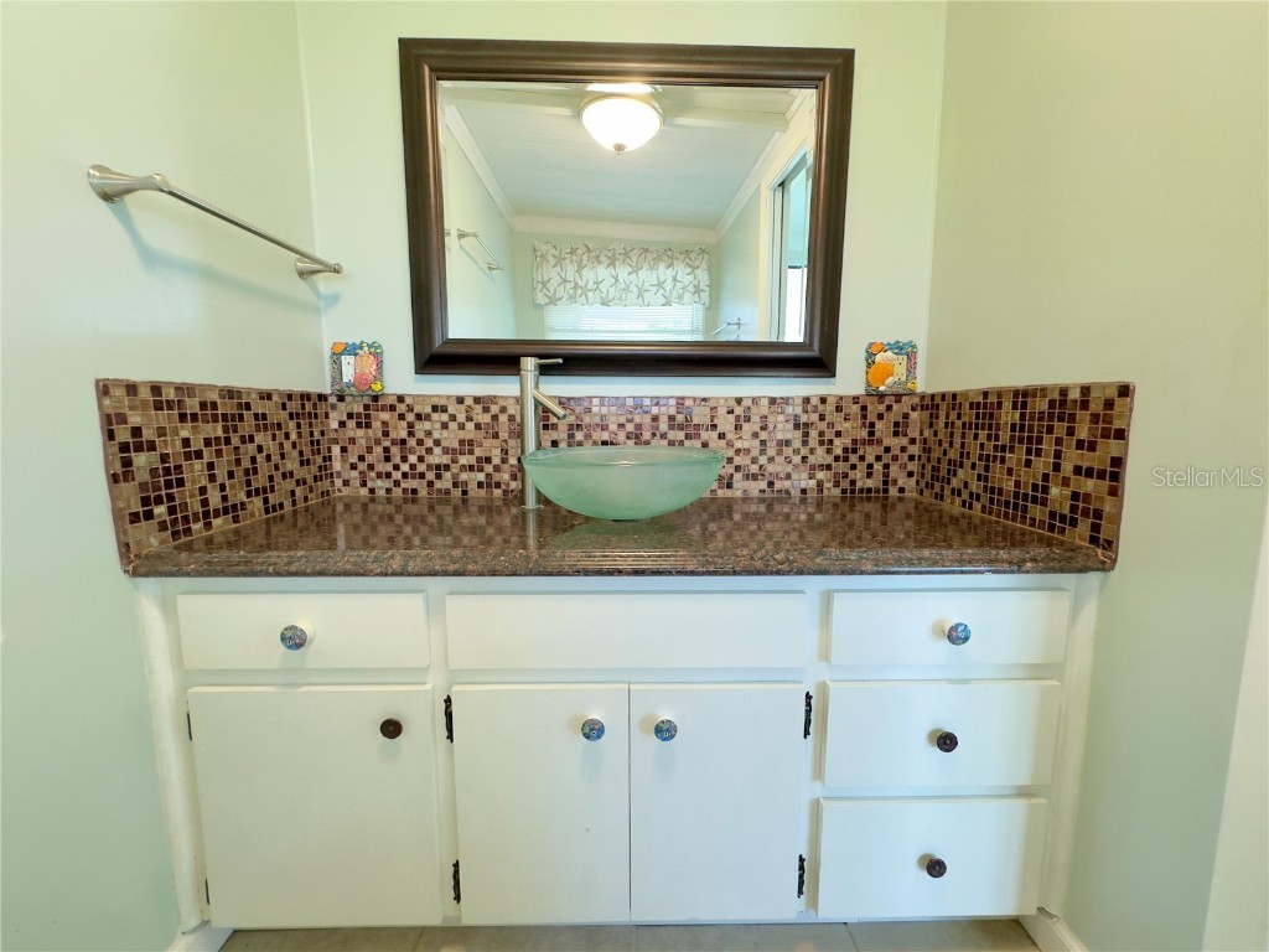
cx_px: 634
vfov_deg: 85.7
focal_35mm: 14
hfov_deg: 102.1
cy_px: 476
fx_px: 513
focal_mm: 2.22
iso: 1000
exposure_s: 1/40
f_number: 2.2
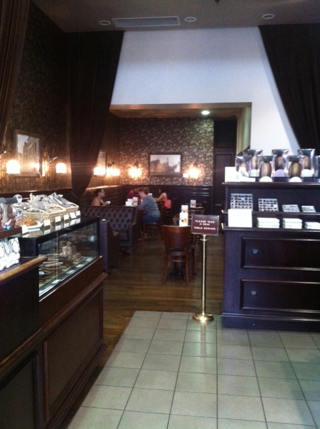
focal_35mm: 35
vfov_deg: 52.7
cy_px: 214
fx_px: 433
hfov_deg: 40.6
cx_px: 160
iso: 400
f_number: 2.8
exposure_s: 1/17
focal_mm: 3.85
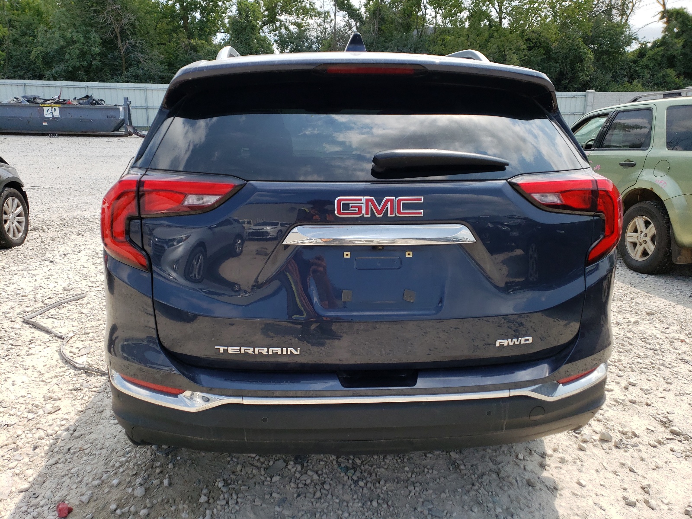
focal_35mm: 26
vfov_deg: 53.1
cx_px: 346
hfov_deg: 67.3
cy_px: 260
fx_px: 520
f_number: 1.5
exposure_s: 1/2500
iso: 50
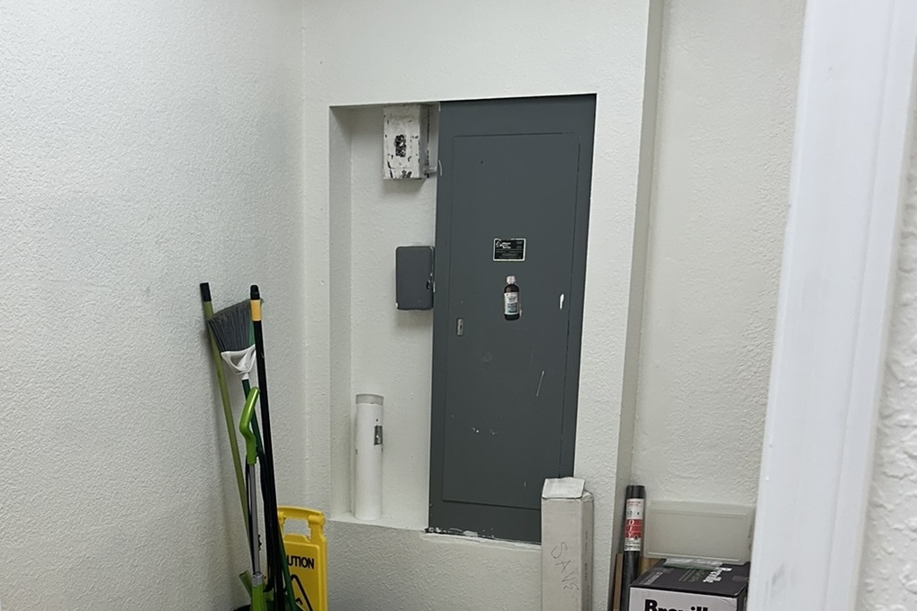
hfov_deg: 40.2
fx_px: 1248
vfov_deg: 26.0
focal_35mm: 49
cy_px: 624
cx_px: 384
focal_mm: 6.86
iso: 64
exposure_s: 1/142
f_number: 1.78
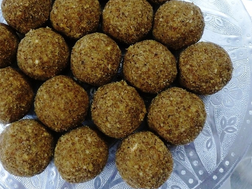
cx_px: 95
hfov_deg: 49.7
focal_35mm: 37
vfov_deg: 38.1
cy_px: 59
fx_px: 269
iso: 400
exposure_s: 1/15
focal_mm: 4.3
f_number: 3.3
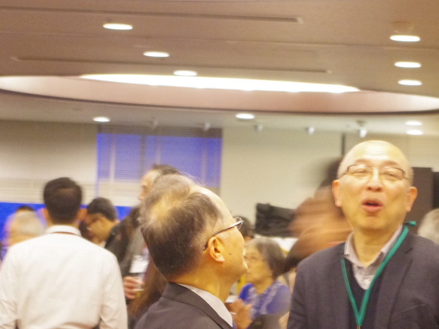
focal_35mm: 175
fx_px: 2219
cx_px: 352
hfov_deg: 11.3
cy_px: 220
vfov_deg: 8.5
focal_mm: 55
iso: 2000
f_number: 5.6
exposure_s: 1/13
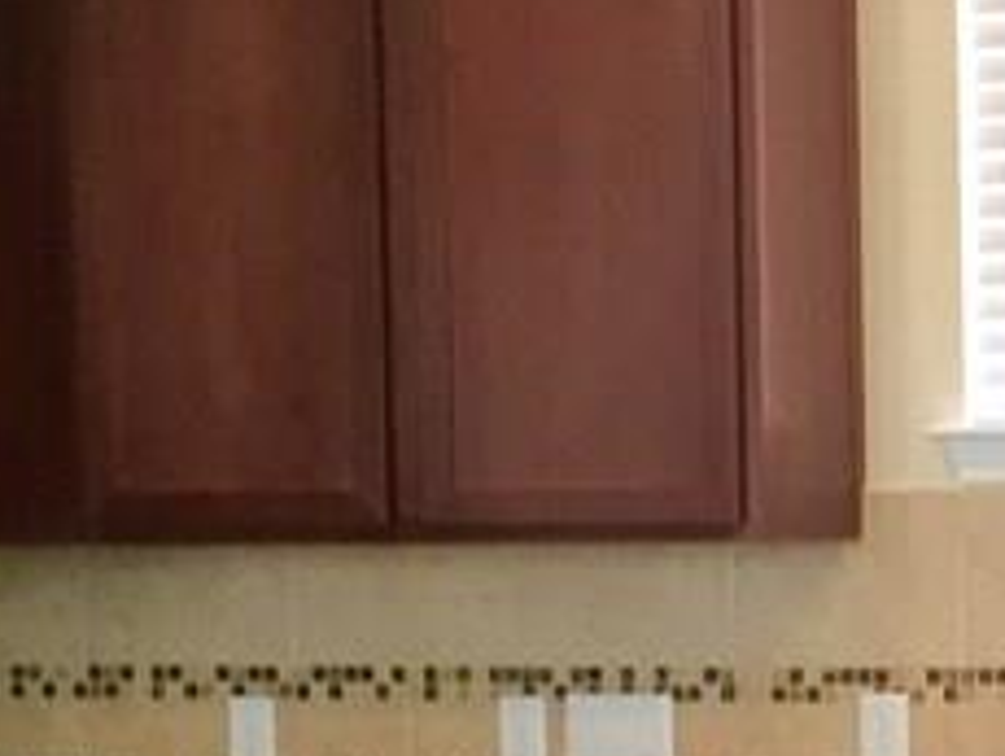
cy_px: 743
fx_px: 3749
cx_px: 1433
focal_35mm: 129
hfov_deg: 14.4
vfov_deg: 11.4
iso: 100
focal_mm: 4.15
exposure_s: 1/30
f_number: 2.2
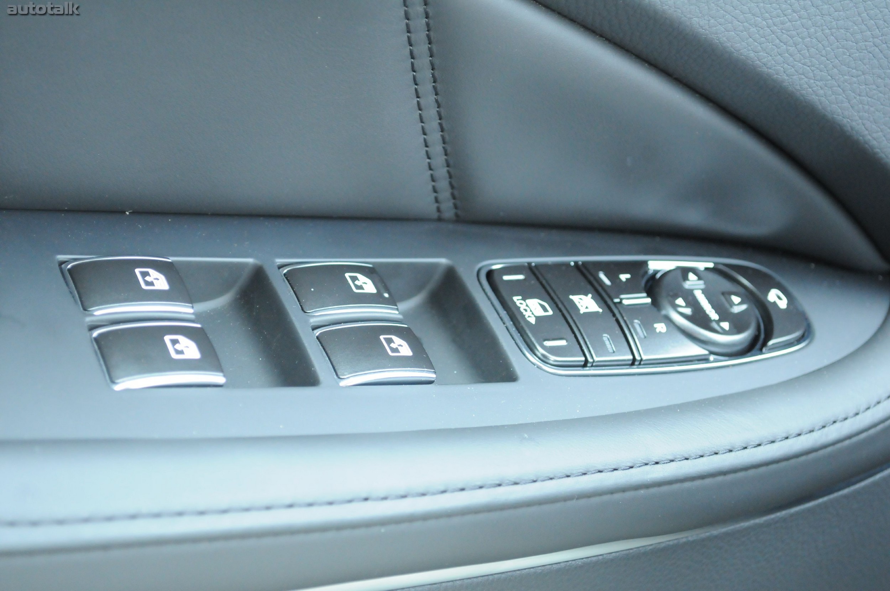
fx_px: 1630
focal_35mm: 66
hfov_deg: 30.5
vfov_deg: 20.6
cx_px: 445
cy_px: 296
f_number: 5.6
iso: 2000
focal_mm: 44
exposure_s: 1/80
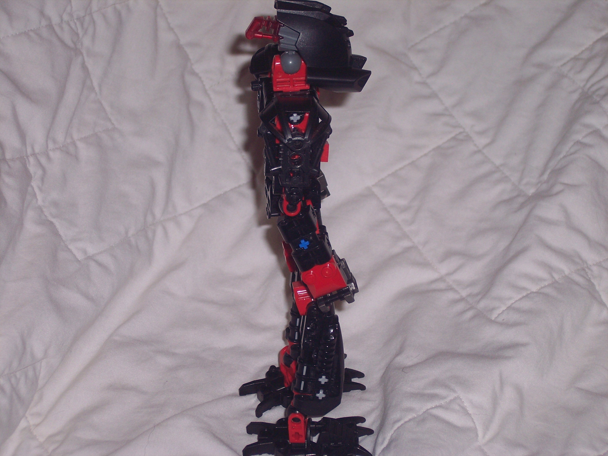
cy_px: 228
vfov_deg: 14.2
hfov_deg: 18.9
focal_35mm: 104
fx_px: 1827
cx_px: 304
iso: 100
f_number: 4.8
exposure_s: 1/125
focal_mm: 21.3
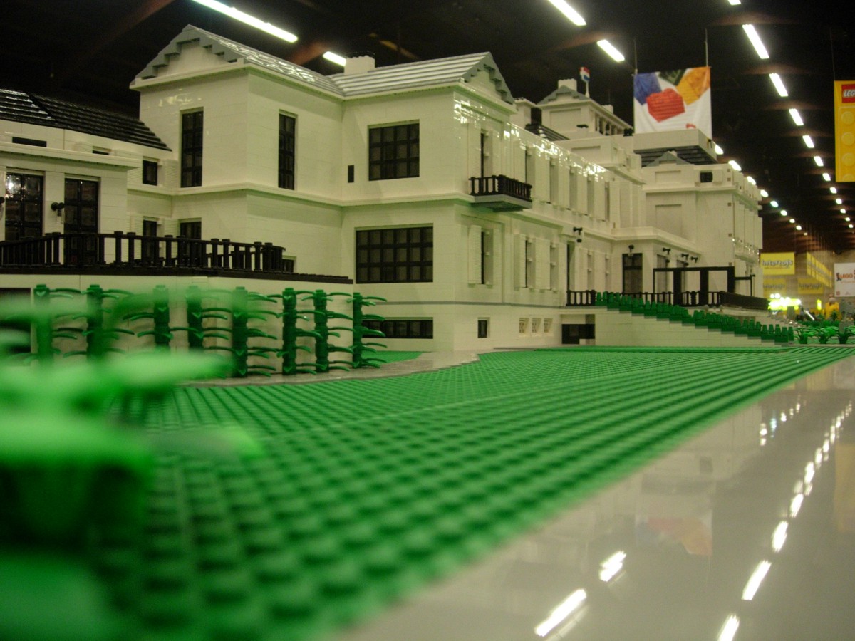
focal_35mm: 38
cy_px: 320
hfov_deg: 49.0
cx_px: 428
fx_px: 939
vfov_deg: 37.7
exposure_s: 1/18.4
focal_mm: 7.8
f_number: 2.8
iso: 200
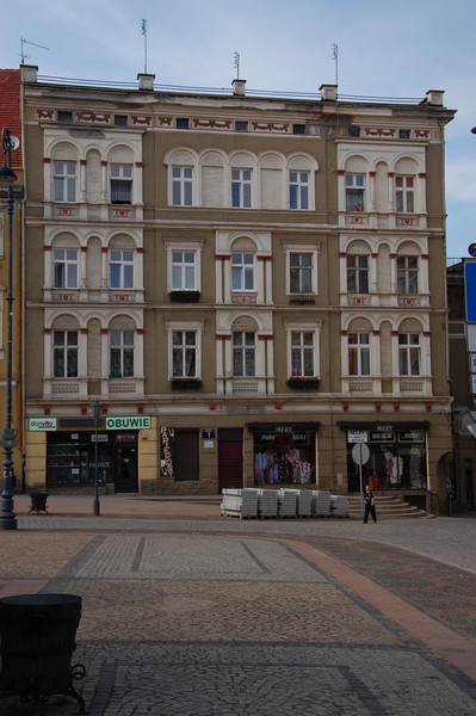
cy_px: 358
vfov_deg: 41.1
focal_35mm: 48
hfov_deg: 28.0
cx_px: 238
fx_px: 954
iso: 200
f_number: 7.1
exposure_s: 1/500
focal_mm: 32
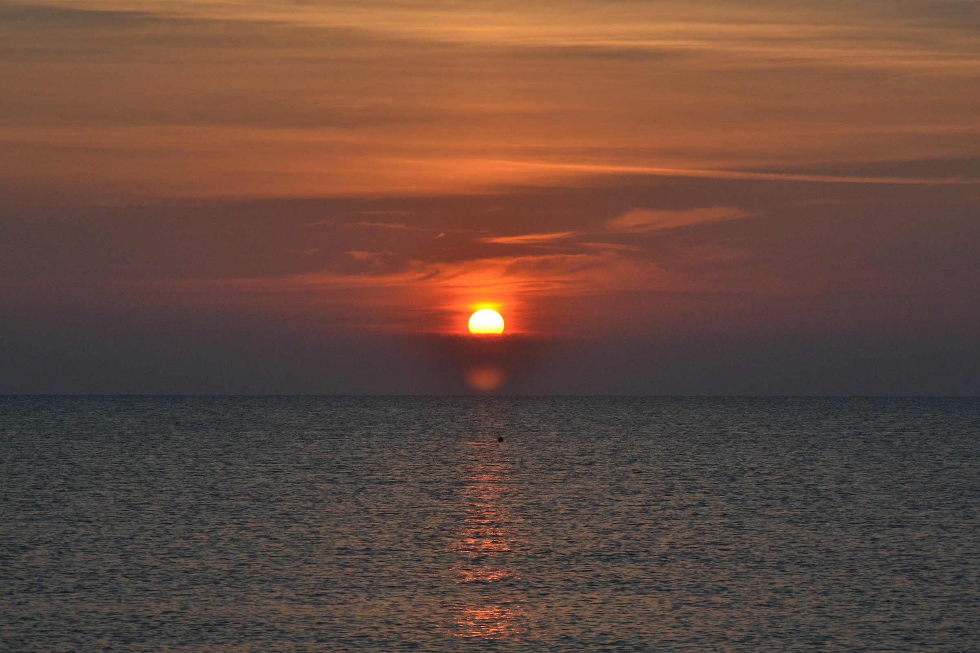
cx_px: 490
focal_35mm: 135
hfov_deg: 15.2
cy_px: 326
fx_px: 3675
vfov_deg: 10.2
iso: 800
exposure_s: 1/1250
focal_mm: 90
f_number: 11
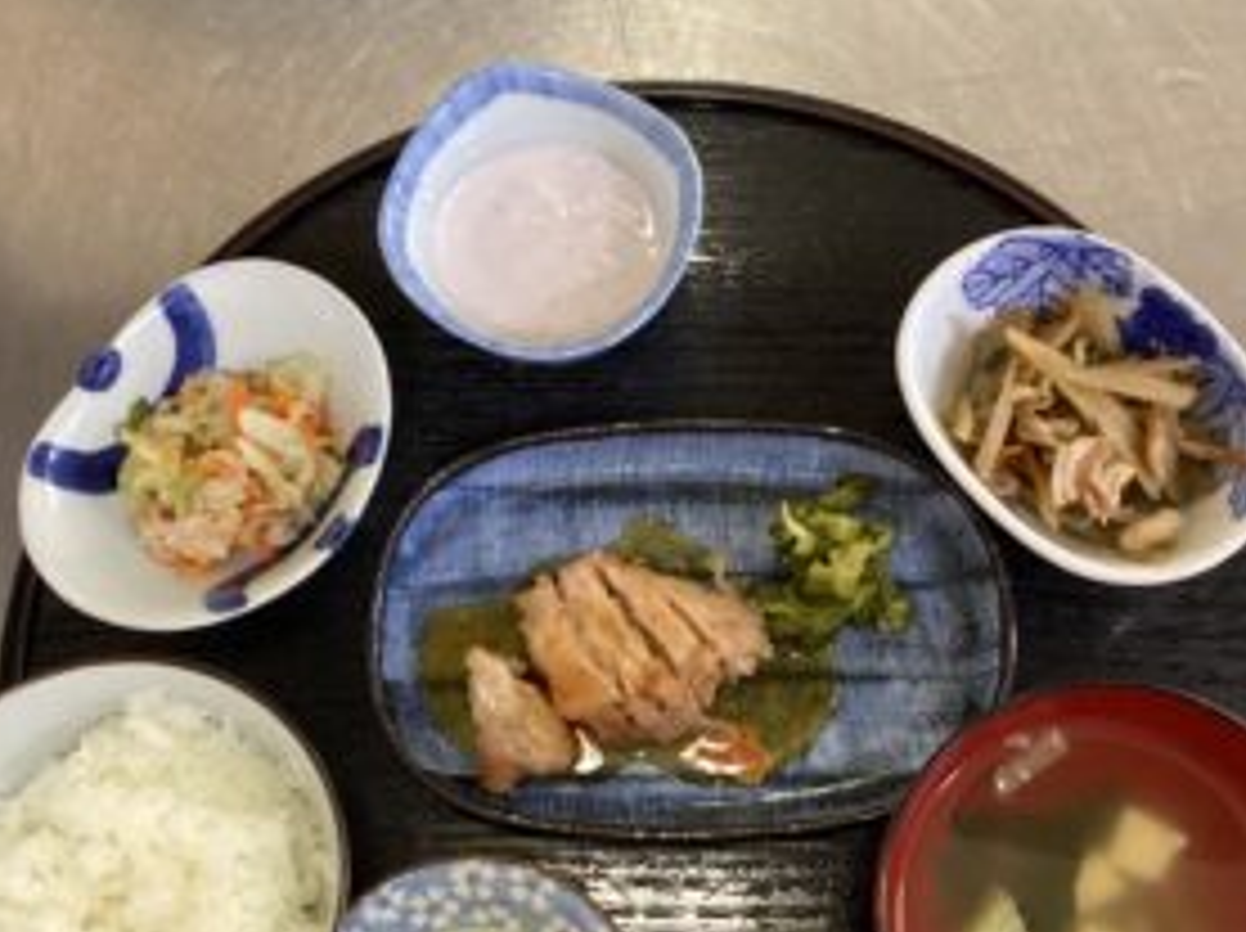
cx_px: 654
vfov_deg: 34.1
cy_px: 592
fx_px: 1510
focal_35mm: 42
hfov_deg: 44.8
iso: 320
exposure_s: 1/60
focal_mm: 3.3
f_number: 2.4
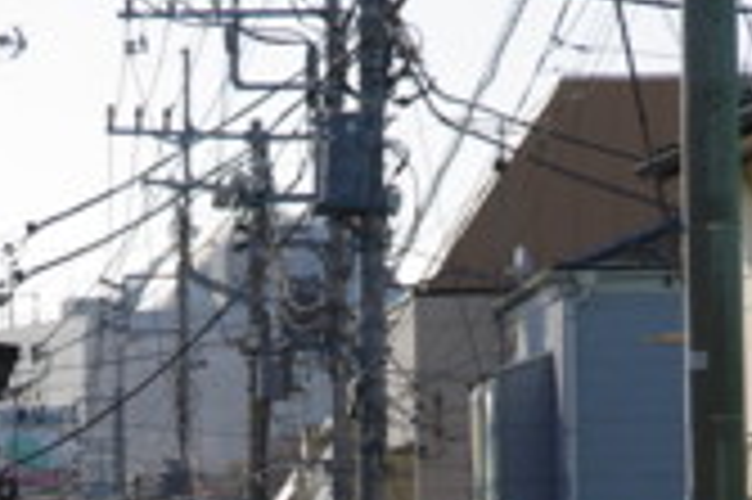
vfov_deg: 3.7
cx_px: 135
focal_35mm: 374
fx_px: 7805
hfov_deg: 5.5
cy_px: 667
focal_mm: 93
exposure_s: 1/350
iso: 100
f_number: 8
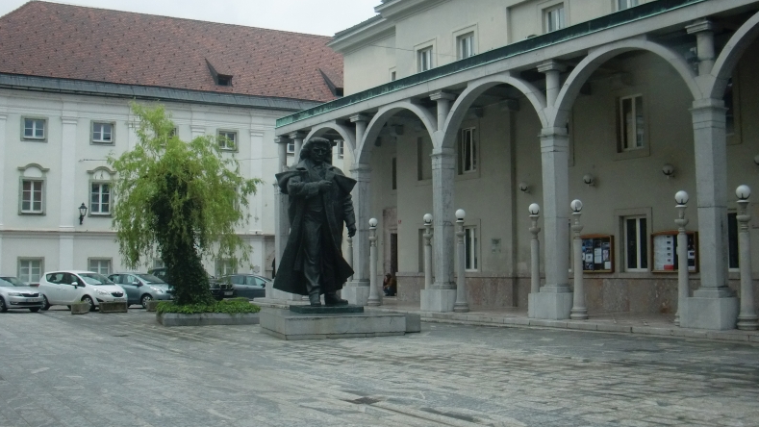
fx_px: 845
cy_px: 191
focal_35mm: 42
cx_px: 384
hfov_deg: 48.4
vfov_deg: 28.3
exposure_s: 1/200
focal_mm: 6.66
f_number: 8.9
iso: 200
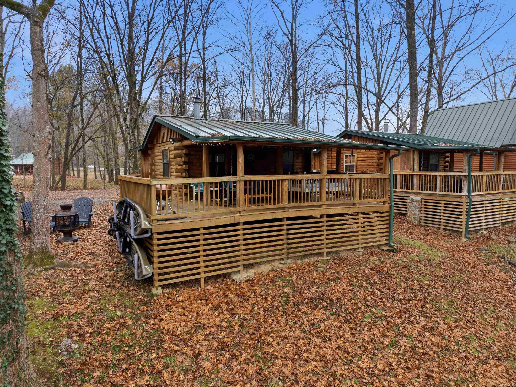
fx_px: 358
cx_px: 258
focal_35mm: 24
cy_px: 194
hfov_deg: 71.6
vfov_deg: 56.8
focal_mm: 8.7
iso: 260
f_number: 1.8
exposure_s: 1/1000
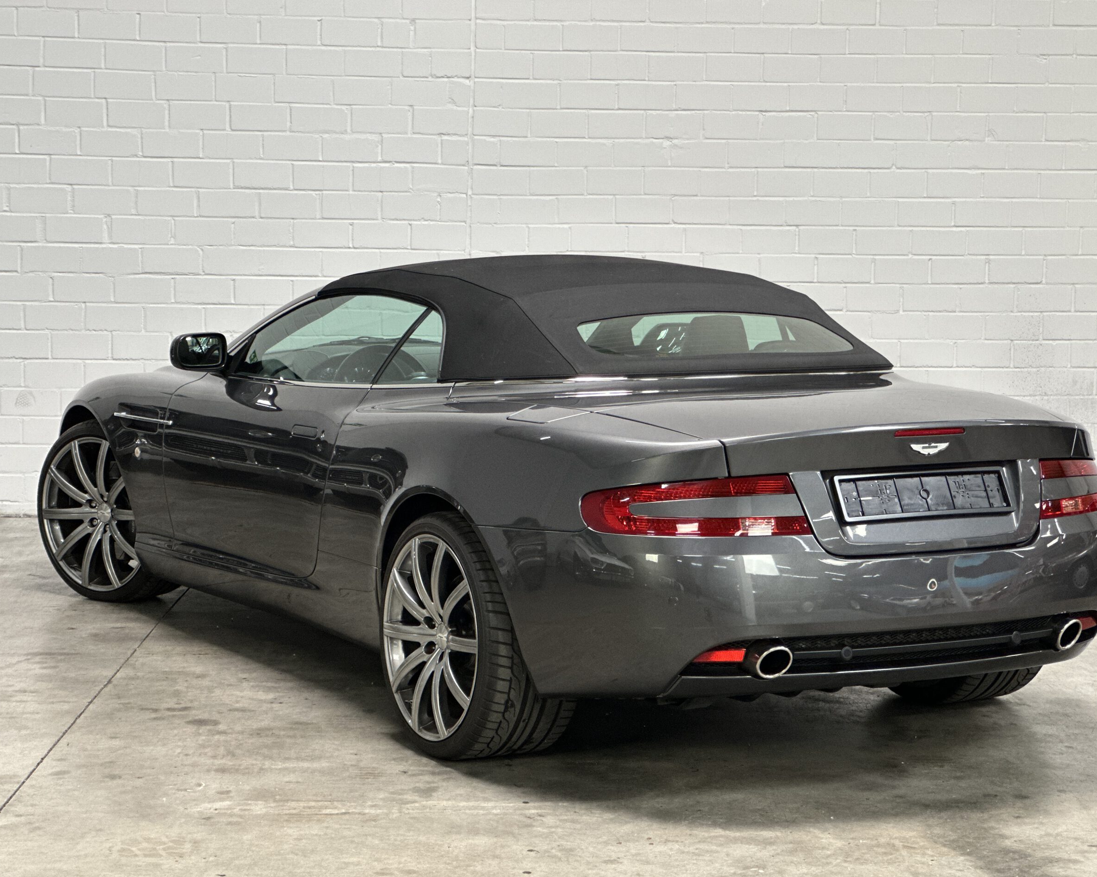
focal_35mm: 81
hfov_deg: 23.6
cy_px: 436
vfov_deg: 18.9
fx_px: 2630
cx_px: 570
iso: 160
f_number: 2.8
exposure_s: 1/33
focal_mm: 9
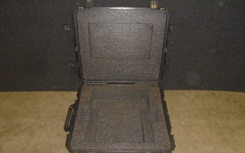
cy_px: 79
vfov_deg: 44.5
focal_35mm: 28
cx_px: 124
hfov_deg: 66.5
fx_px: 187
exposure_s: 1/30
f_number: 3.2
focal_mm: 4.6
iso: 400
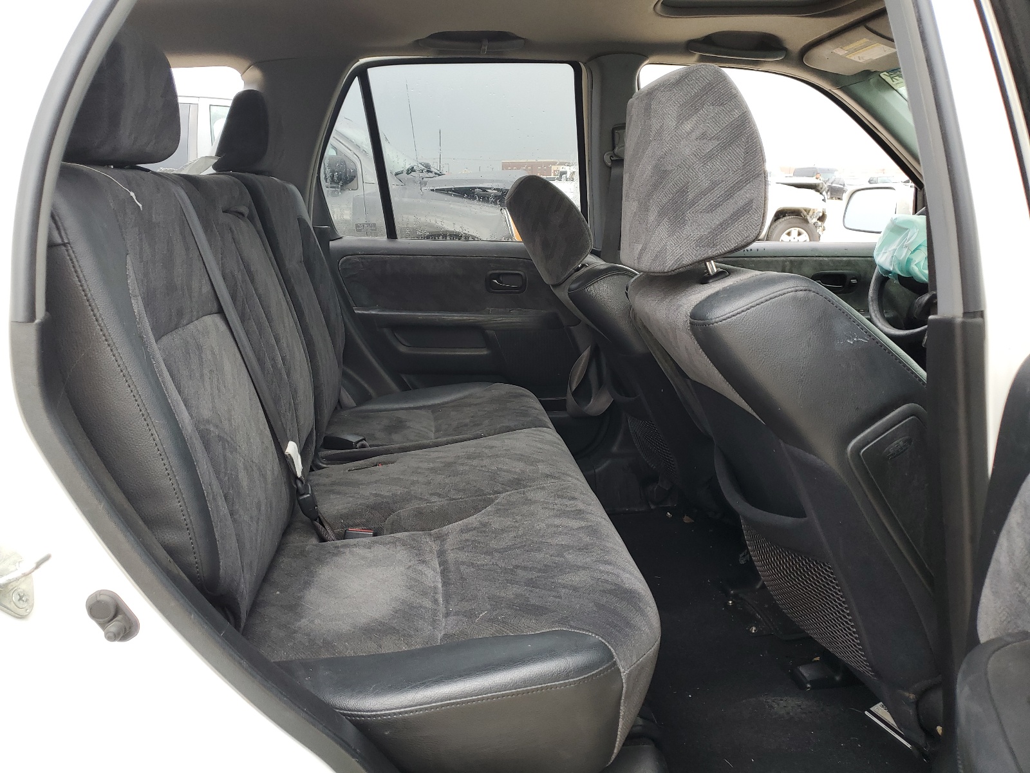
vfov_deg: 53.1
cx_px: 515
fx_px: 774
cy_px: 386
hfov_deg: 67.3
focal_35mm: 26
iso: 50
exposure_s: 1/159
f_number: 1.5
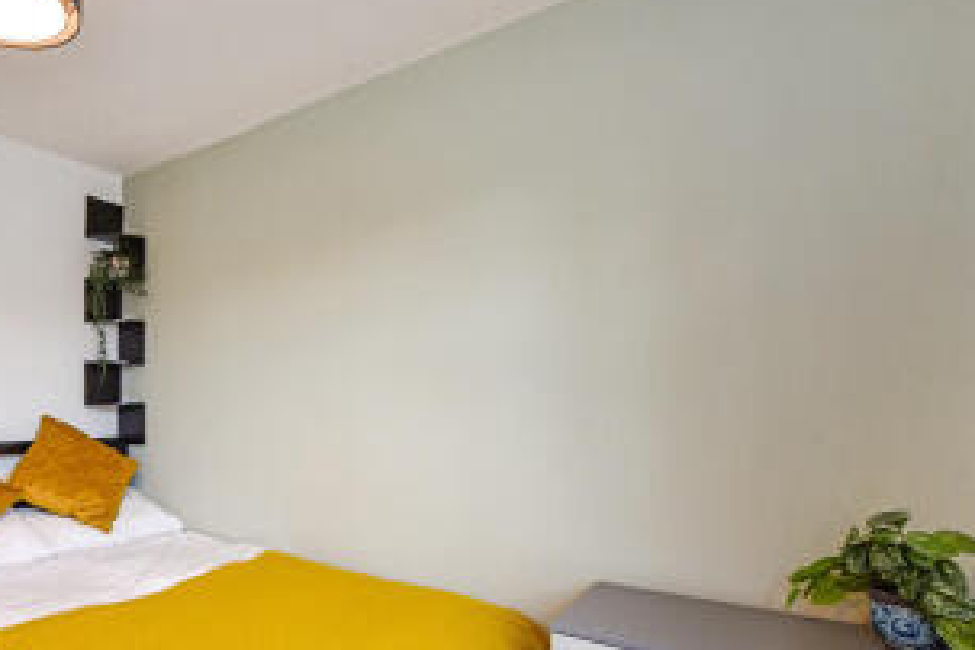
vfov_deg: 56.4
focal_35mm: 22
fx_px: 596
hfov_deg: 74.7
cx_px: 283
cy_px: 413
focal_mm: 14
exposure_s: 1/10
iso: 400
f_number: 9
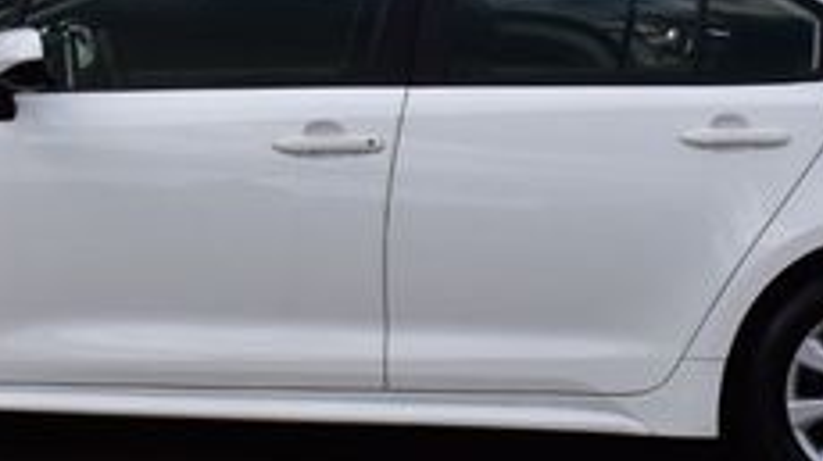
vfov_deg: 8.6
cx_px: 301
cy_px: 229
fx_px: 3053
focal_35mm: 140
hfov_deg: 15.3
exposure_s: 1/500
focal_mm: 32
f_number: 11
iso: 250
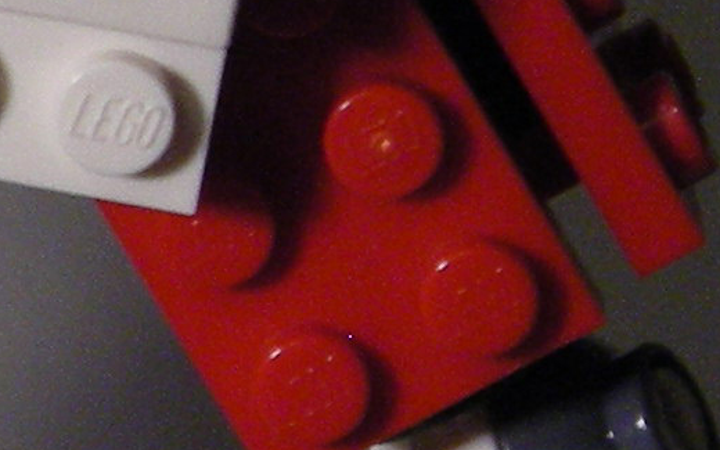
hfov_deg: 6.4
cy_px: 114
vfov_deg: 4.2
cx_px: -760
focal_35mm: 316
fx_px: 6201
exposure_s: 1/17.5
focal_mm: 9.1
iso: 200
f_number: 3.6
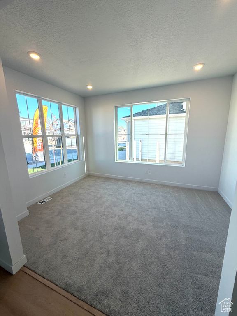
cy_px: 158
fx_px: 128
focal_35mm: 14
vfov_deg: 102.1
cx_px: 118
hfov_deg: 85.7
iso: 50
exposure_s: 1/171
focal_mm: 2.22
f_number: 2.2
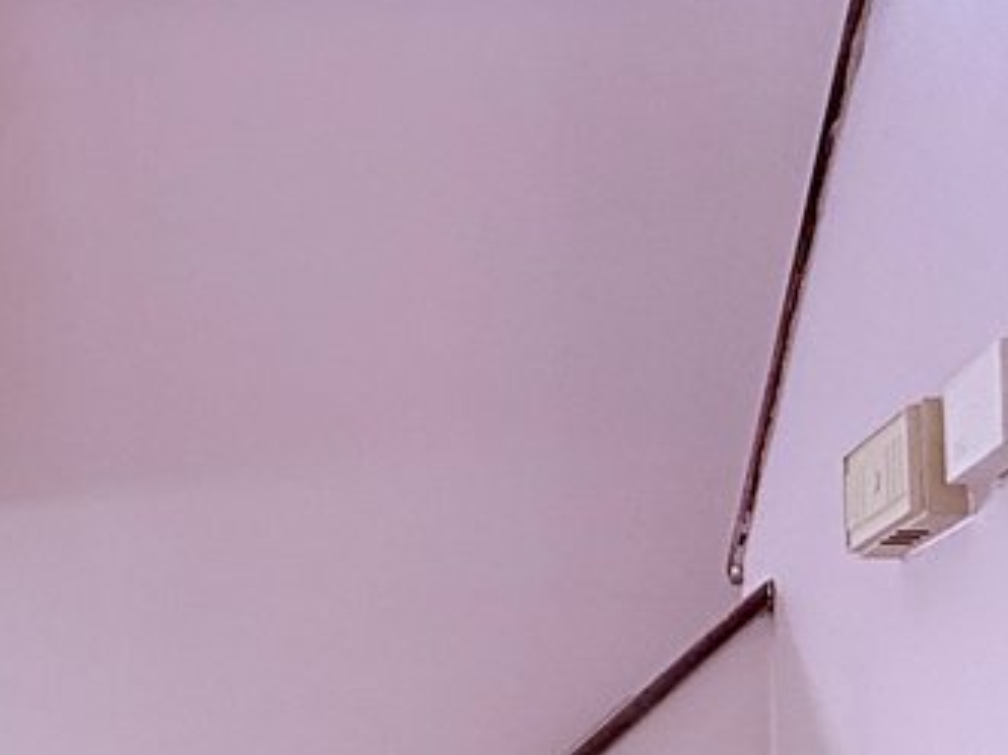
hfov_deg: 29.3
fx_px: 1863
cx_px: 148
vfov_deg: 22.0
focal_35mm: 64
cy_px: 781
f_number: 2.2
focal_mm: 2.22
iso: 125
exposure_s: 1/120
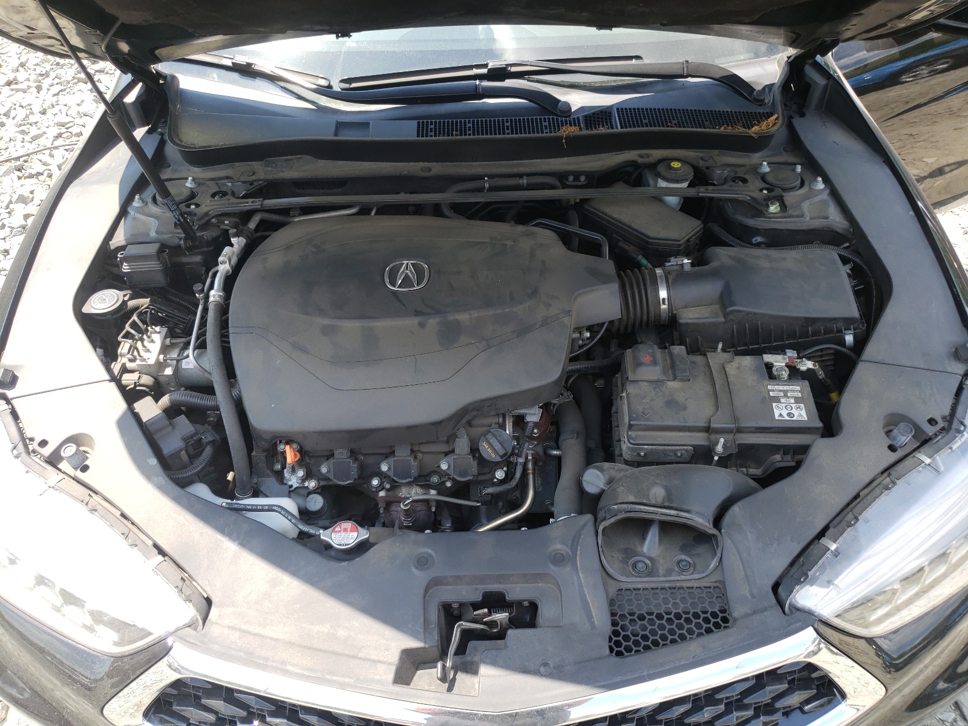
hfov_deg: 67.3
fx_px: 727
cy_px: 363
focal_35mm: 26
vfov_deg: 53.1
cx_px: 484
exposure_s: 1/526
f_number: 1.5
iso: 50
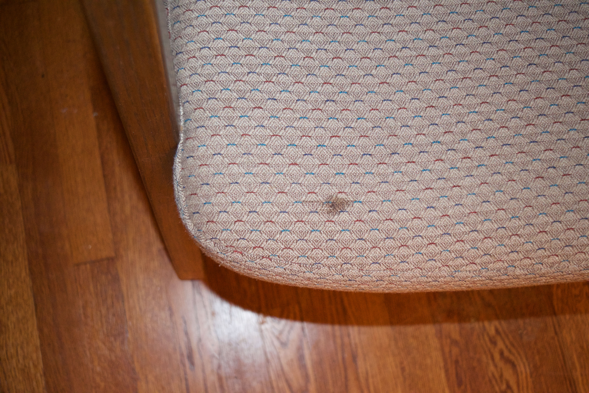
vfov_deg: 31.9
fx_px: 687
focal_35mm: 42
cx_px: 294
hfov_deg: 46.4
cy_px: 196
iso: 2500
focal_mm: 28
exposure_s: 1/60
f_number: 4.2
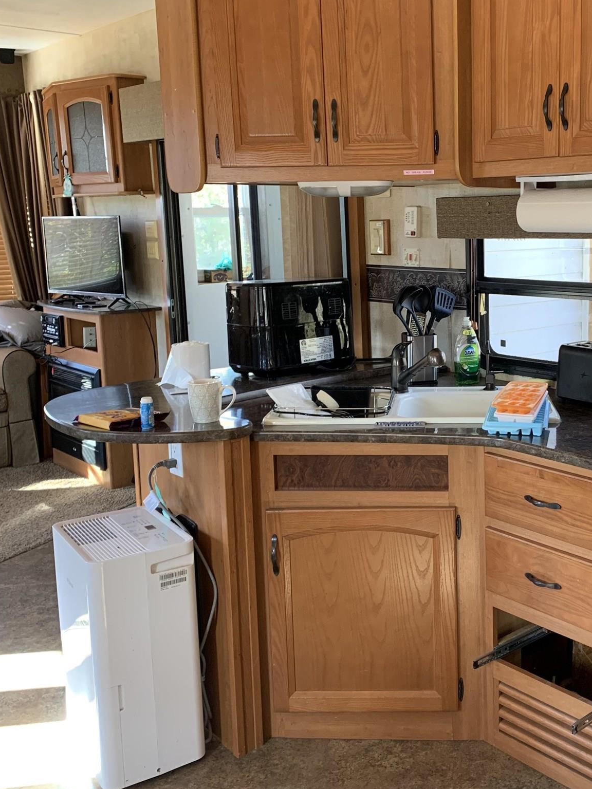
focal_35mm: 39
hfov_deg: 36.0
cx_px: 438
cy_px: 359
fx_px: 889
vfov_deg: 47.8
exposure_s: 1/60
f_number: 1.8
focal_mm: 4.25
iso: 160
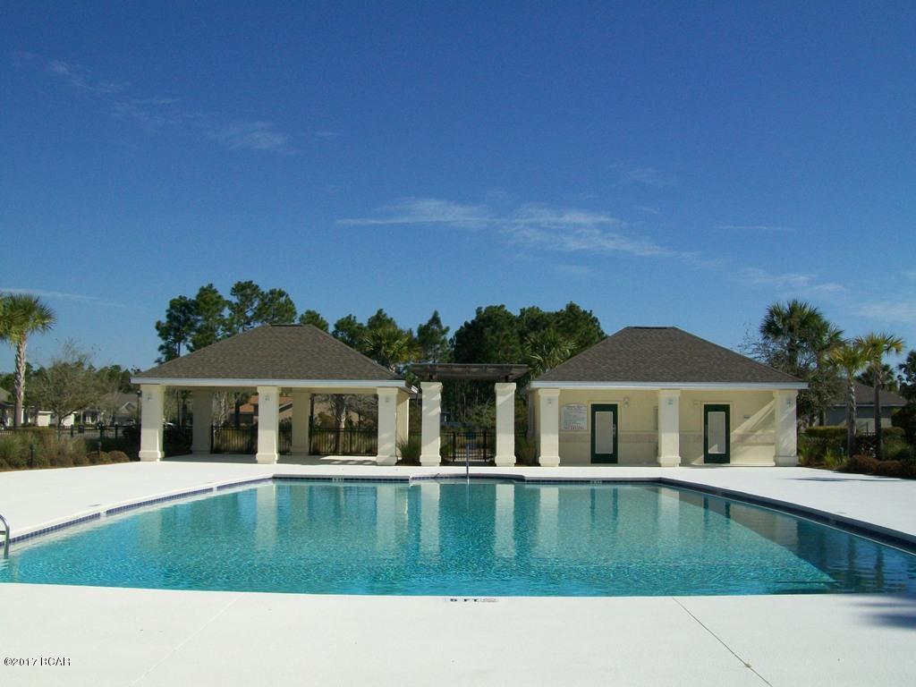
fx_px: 953
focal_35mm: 36
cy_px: 344
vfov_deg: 39.7
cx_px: 458
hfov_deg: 51.4
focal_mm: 6
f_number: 4.8
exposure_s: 1/800
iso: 64
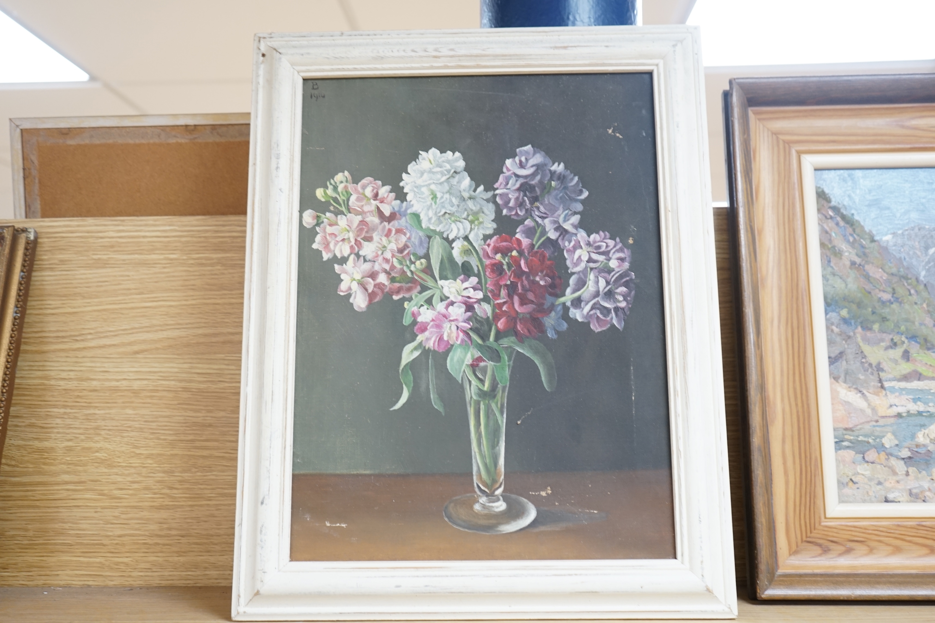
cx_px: 468
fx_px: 1013
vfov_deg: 34.2
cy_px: 312
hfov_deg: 49.6
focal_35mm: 39
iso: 1000
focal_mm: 39
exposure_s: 1/60
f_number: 4
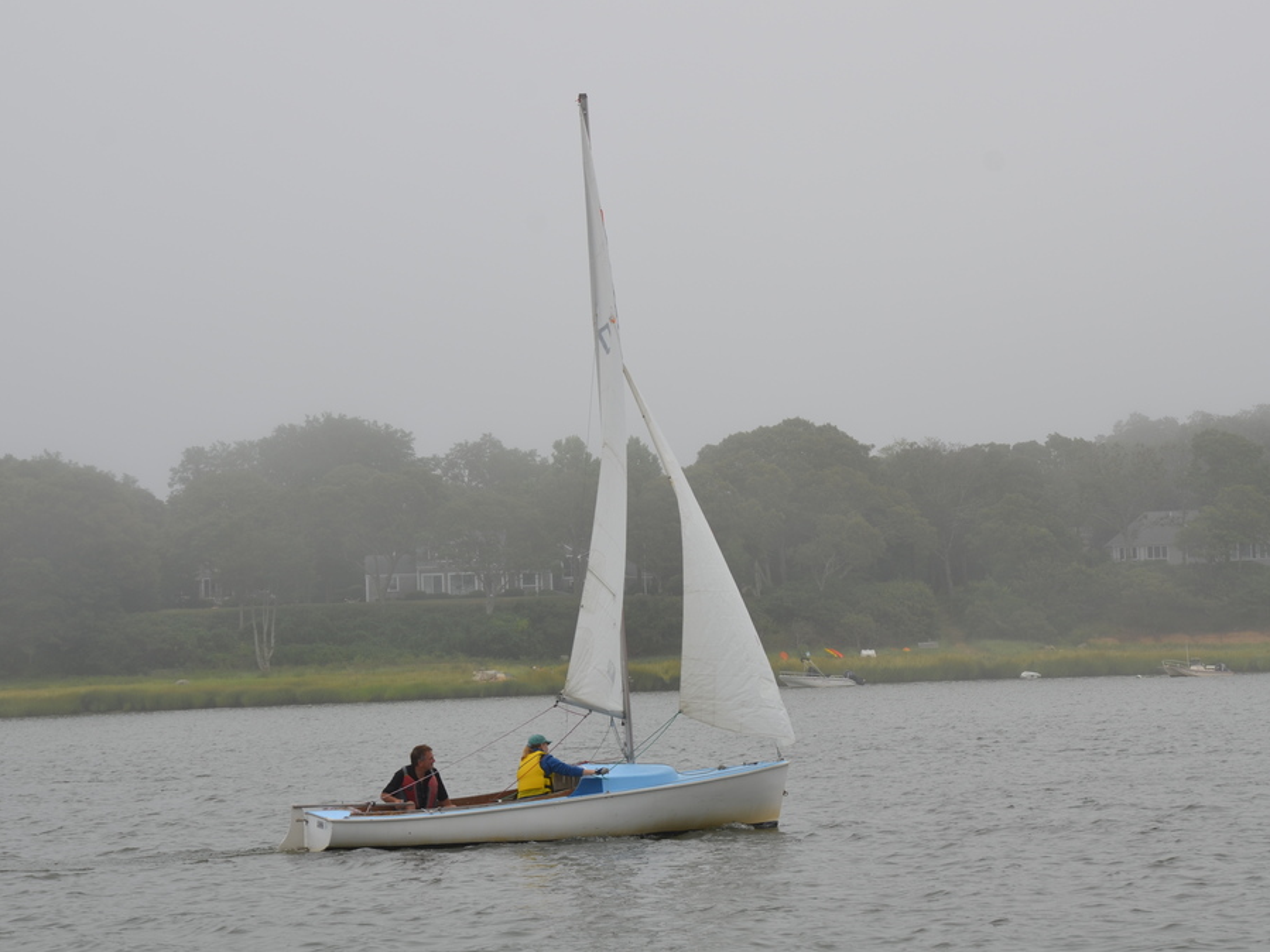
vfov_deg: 13.9
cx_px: 687
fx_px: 3908
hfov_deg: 18.5
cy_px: 475
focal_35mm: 107
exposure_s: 1/320
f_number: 9
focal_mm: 65
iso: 100
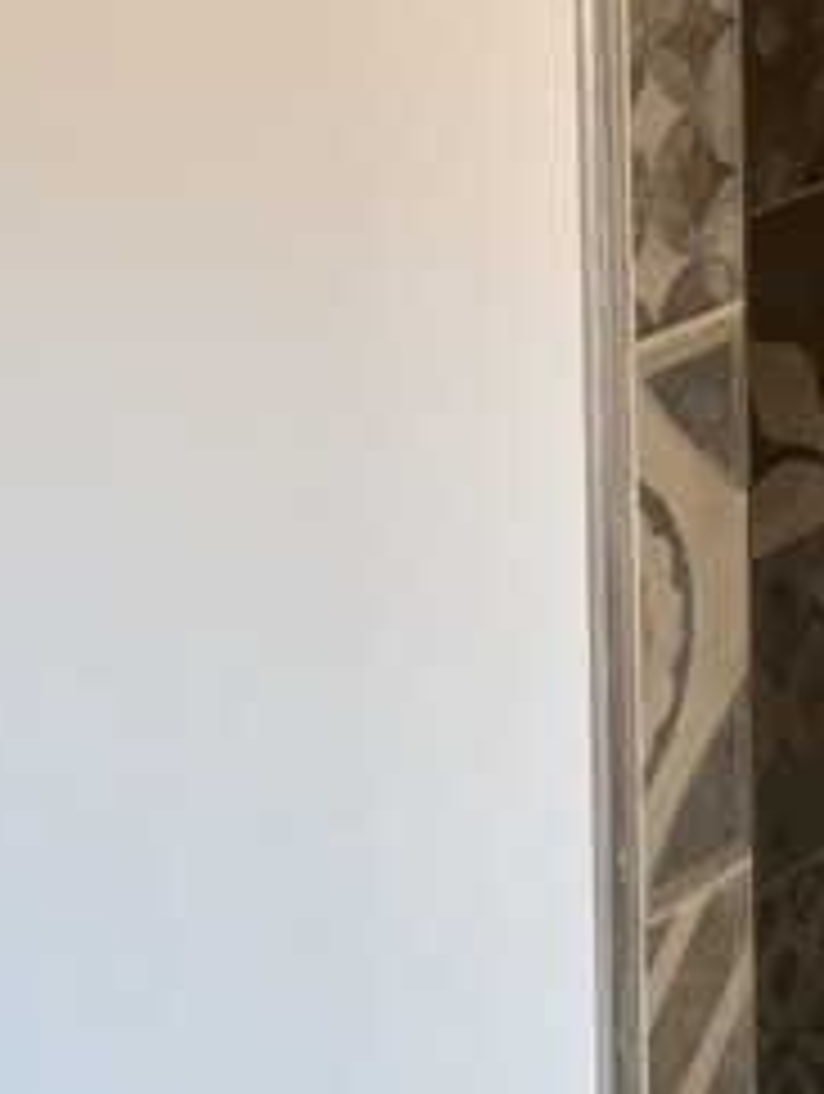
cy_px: -234
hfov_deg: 11.9
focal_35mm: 122
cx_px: 1049
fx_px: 3862
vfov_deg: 15.5
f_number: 2.2
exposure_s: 1/33
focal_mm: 4.15
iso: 100
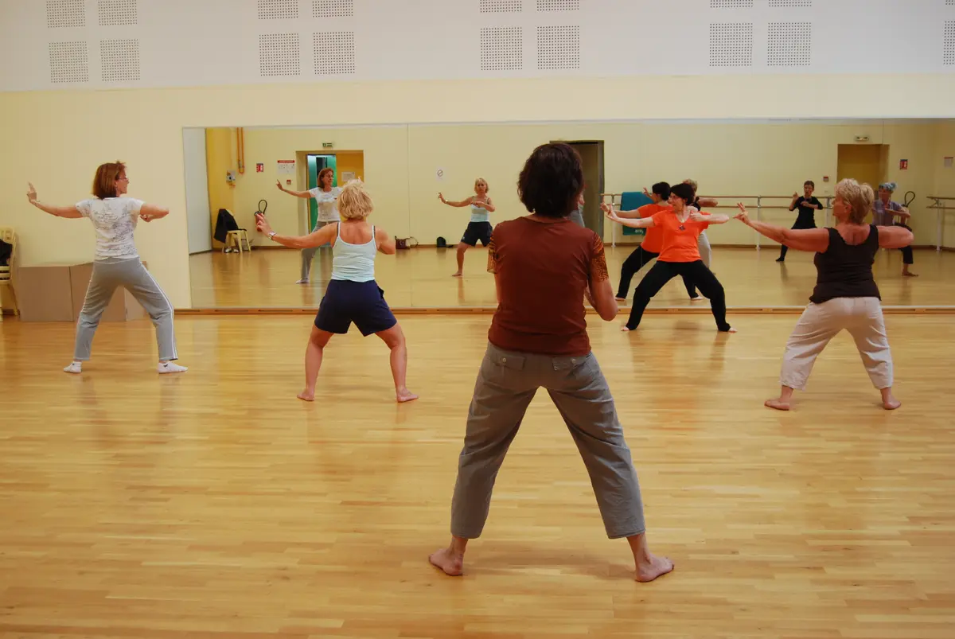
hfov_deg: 49.5
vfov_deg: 34.3
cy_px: 320
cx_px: 478
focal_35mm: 39
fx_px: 1036
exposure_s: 1/60
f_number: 4
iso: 400
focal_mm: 26
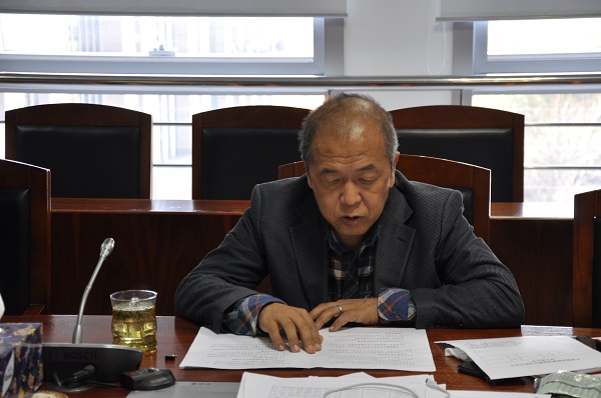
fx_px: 1450
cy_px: 199
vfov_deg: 15.7
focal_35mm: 87
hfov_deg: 23.4
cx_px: 300
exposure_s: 1/30
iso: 500
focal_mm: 58
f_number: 5
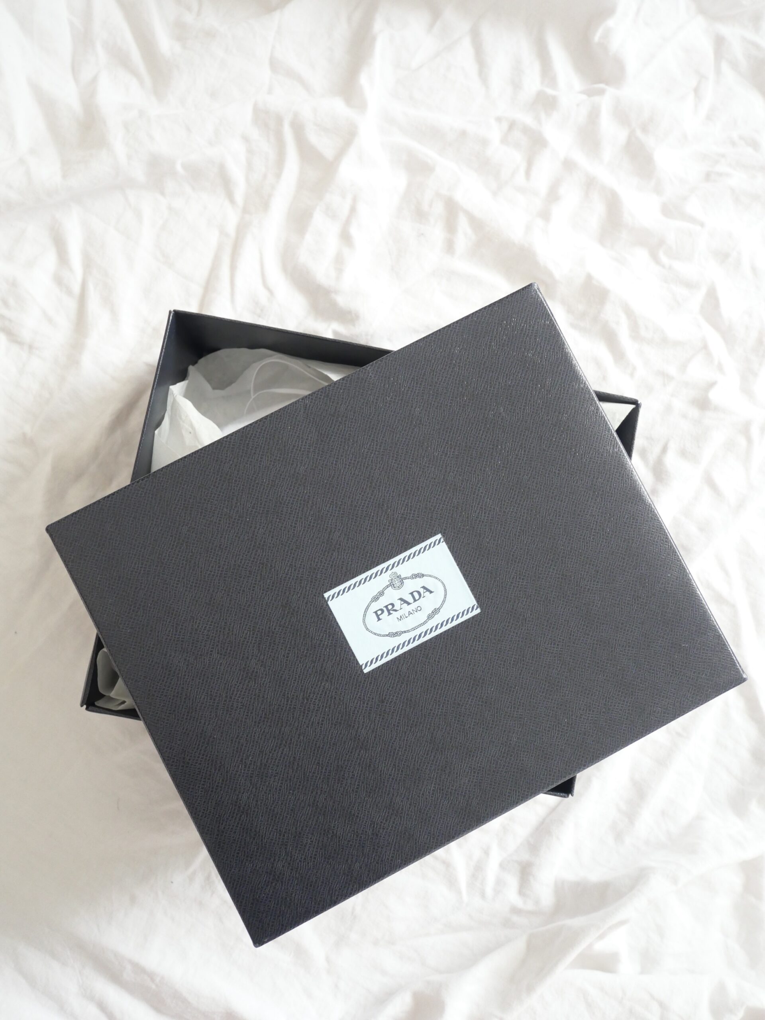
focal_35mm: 30
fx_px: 884
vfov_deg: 60.0
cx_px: 382
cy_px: 510
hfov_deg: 46.8
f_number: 3.8
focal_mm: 15
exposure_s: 1/60
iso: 1250
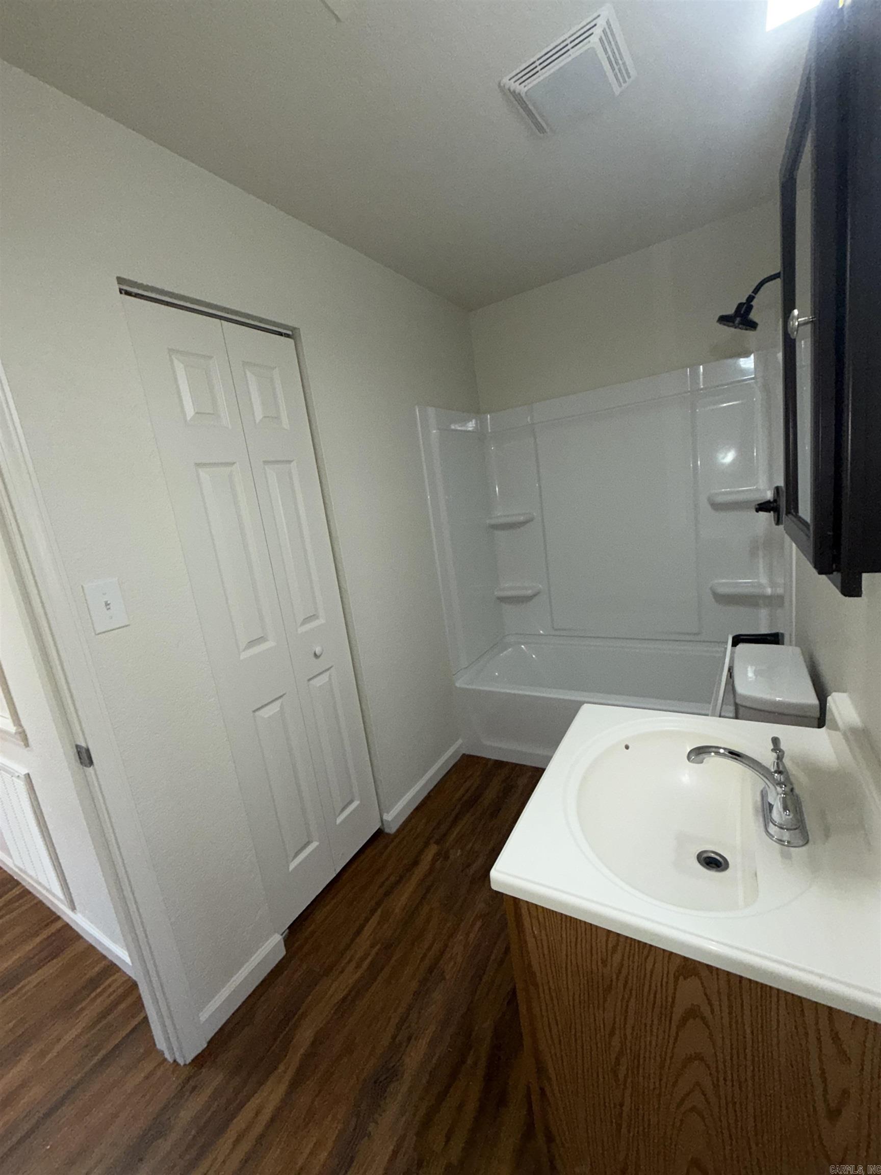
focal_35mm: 14
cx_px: 440
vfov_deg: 102.1
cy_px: 588
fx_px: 475
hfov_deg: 85.7
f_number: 2.2
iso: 125
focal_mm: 2.22
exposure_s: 1/120
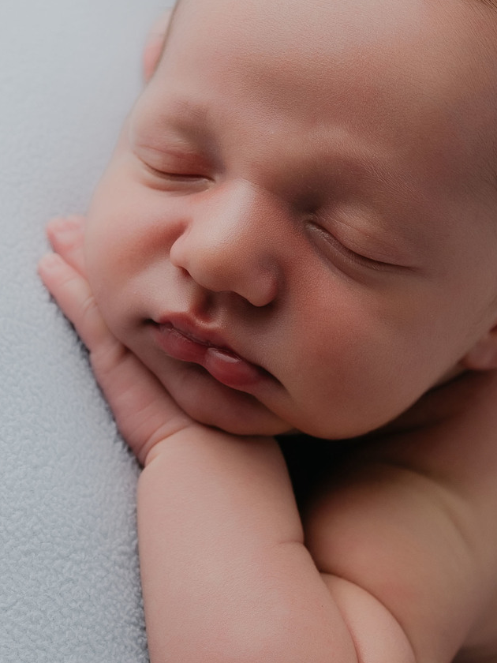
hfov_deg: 21.5
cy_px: 336
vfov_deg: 28.6
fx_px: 1302
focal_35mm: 68
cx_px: 329
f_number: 2.8
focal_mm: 22
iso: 160
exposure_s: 1/160
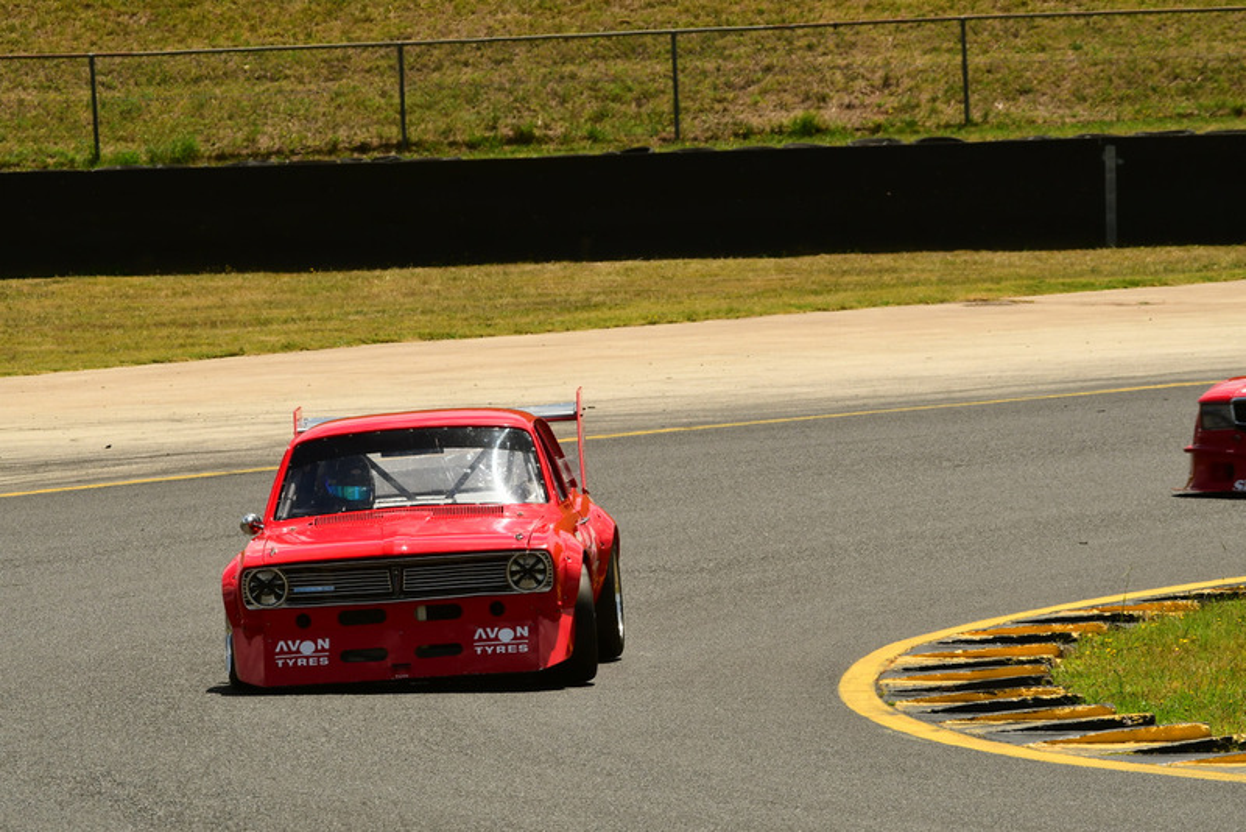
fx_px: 12983
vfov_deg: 3.7
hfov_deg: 5.5
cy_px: 416
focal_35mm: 375
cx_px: 623
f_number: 11
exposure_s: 1/640
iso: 320
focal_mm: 250
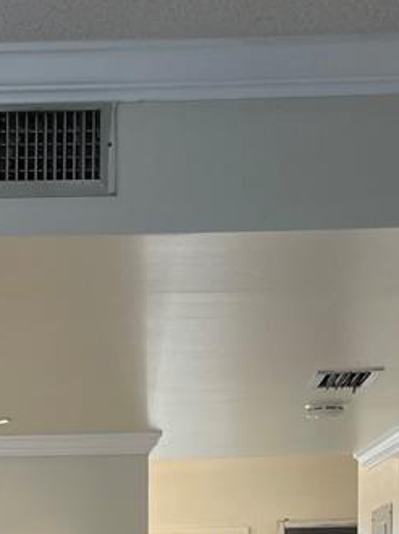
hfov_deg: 15.9
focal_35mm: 91
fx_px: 1400
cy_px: 746
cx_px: 8
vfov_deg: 19.4
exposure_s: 1/120
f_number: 1.6
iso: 64
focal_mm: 5.1
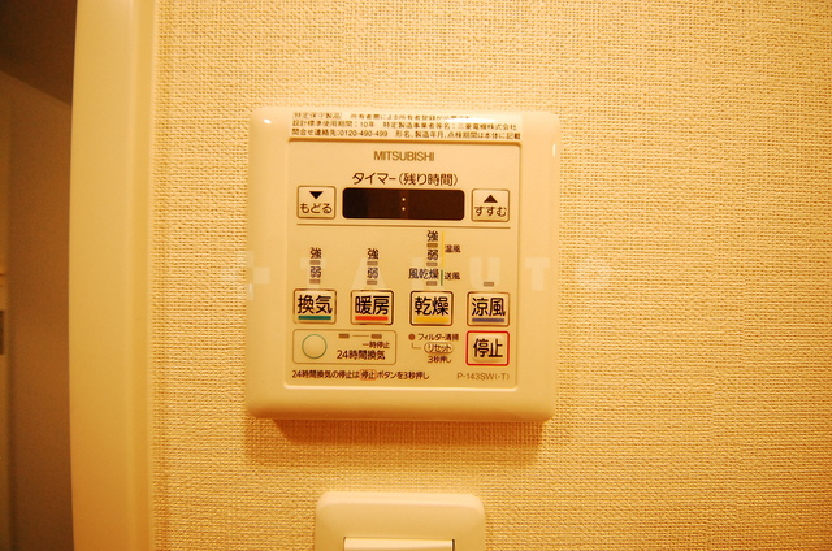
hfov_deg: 112.7
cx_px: 416
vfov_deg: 89.8
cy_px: 276
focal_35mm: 12
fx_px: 277
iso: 1600
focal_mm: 8
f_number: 5.6
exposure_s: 1/125
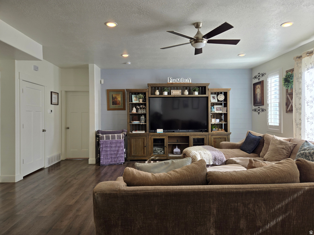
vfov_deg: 58.9
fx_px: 209
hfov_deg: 73.9
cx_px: 157
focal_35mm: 23
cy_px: 118
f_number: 1.8
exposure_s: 1/129
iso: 25
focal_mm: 5.4
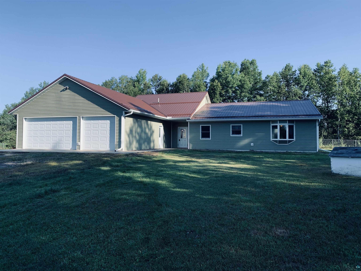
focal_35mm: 26
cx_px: 180
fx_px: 271
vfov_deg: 53.1
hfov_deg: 67.3
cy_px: 136
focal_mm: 4.25
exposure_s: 1/1088
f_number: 1.8
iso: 25
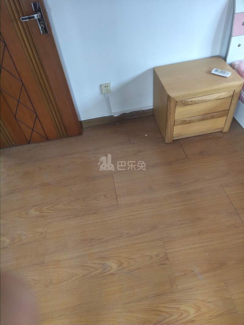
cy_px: 162
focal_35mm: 25
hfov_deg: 54.9
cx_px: 122
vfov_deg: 69.4
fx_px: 235
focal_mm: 4.71
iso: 50
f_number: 1.8
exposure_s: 1/100
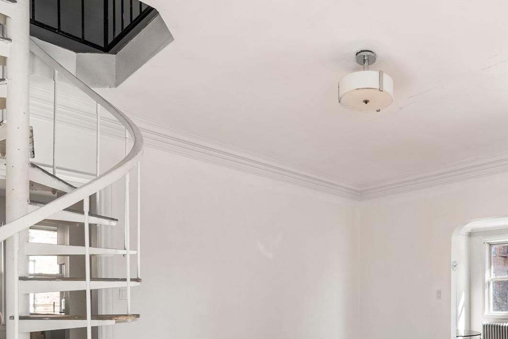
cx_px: 356
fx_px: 409
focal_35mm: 29
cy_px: 296
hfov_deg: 61.4
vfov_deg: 41.8
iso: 500
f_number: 9
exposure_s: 1/1250
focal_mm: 10
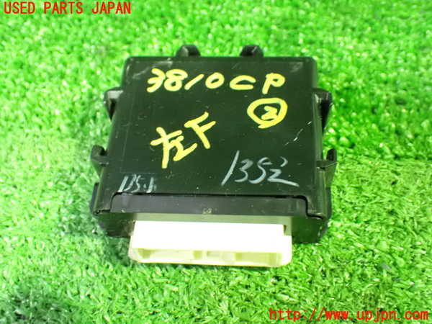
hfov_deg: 45.8
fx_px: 512
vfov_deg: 35.1
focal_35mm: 41
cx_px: 216
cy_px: 162
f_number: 2.8
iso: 1600
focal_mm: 7.31
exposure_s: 1/20
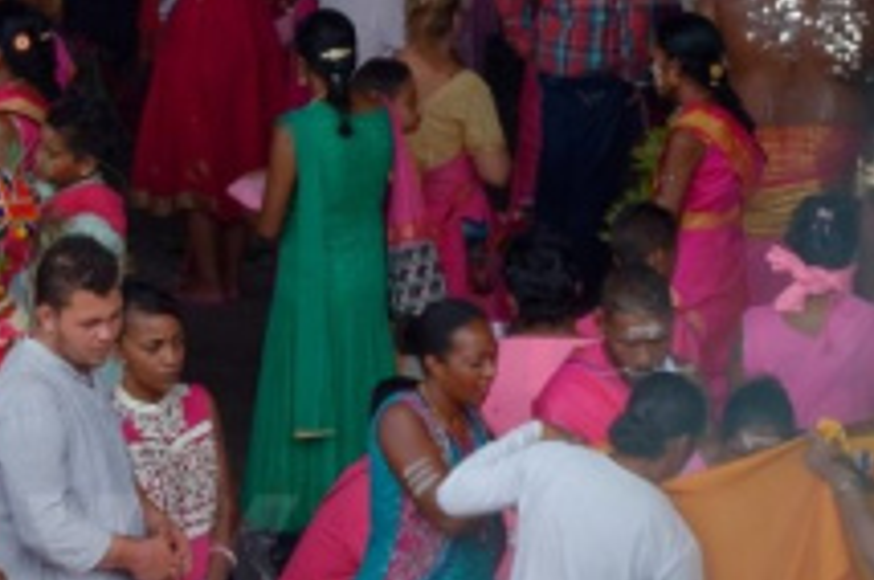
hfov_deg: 5.2
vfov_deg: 3.5
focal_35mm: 393
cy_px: 65
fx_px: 9527
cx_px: -592
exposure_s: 1/125
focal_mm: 70
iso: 200
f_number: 11
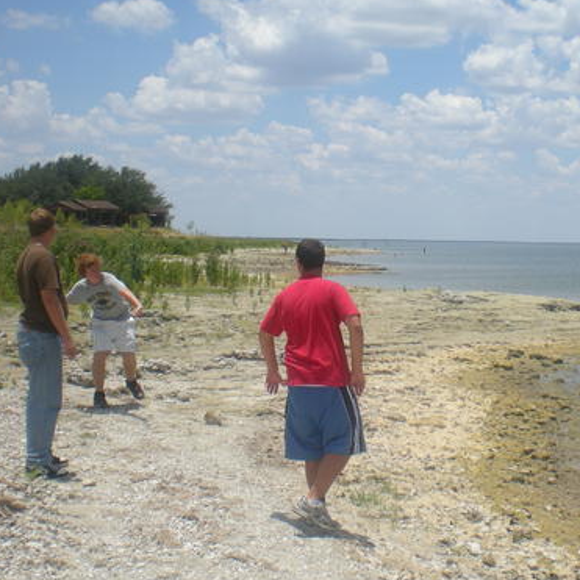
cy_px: 320
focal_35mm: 58
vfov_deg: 29.5
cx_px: 381
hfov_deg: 29.4
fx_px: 1099
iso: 64
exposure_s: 1/575
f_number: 4.6
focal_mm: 6.3
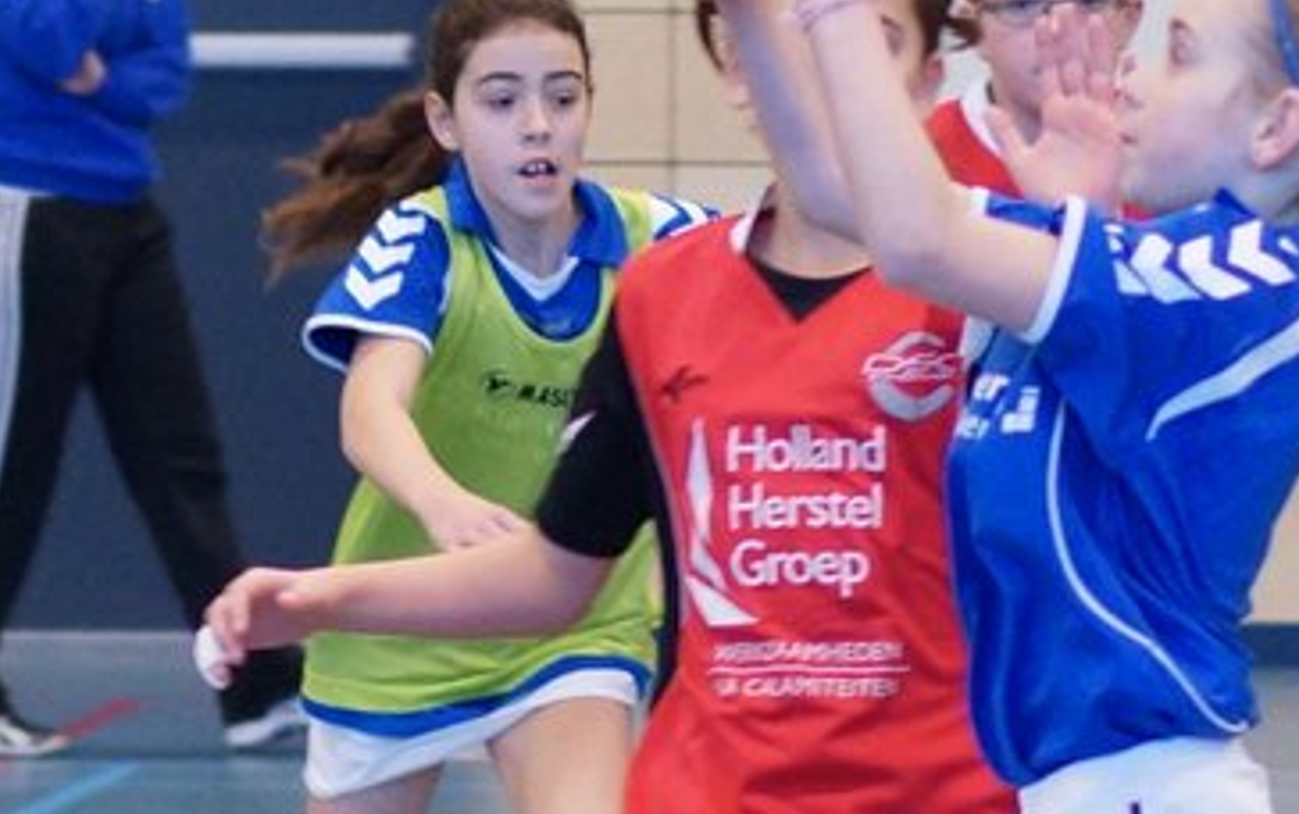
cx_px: 758
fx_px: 7616
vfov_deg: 6.1
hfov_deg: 9.7
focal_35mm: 215
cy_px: 471
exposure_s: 1/250
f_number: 2
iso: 800
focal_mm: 50
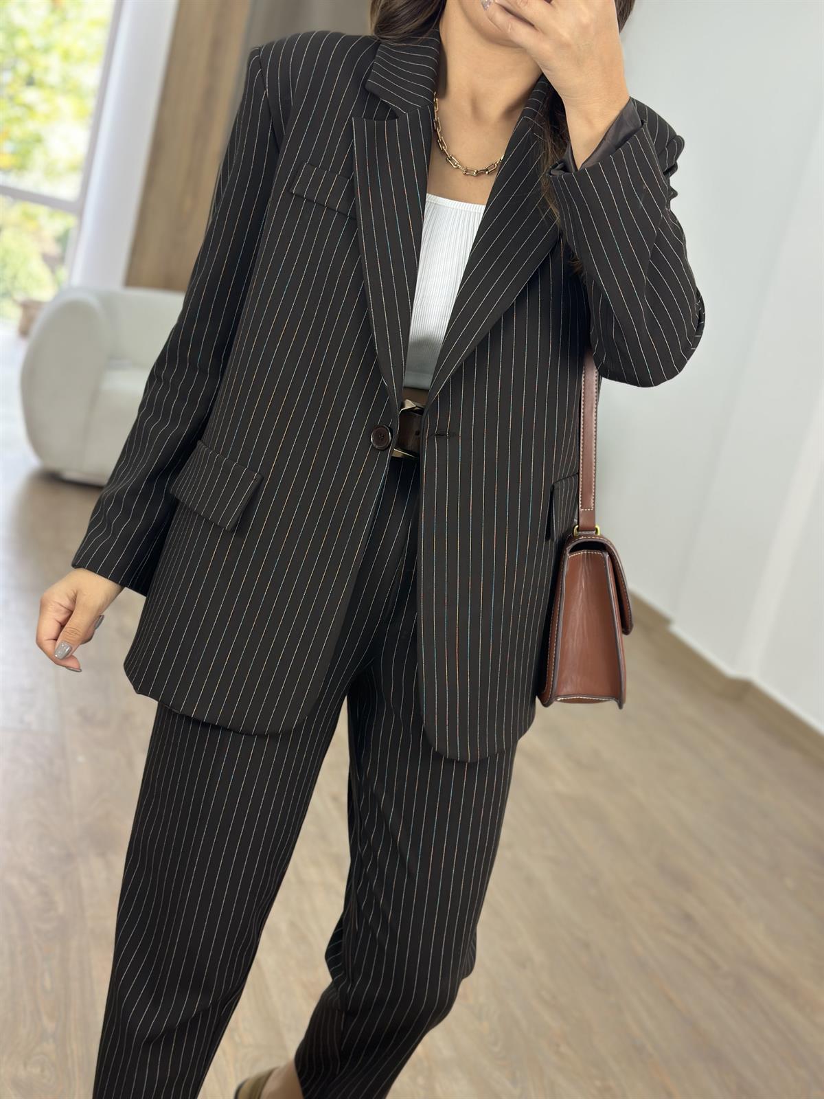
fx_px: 1523
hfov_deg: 30.3
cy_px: 550
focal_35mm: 48
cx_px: 412
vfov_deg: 39.7
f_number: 1.78
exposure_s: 1/100
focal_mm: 6.86
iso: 80
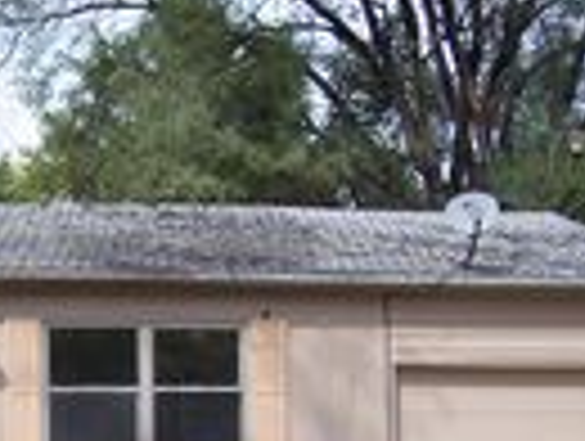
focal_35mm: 101
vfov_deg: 14.1
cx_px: 27
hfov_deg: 19.0
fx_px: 1710
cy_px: 562
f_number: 2.8
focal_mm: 6.3
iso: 80
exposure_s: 1/1000
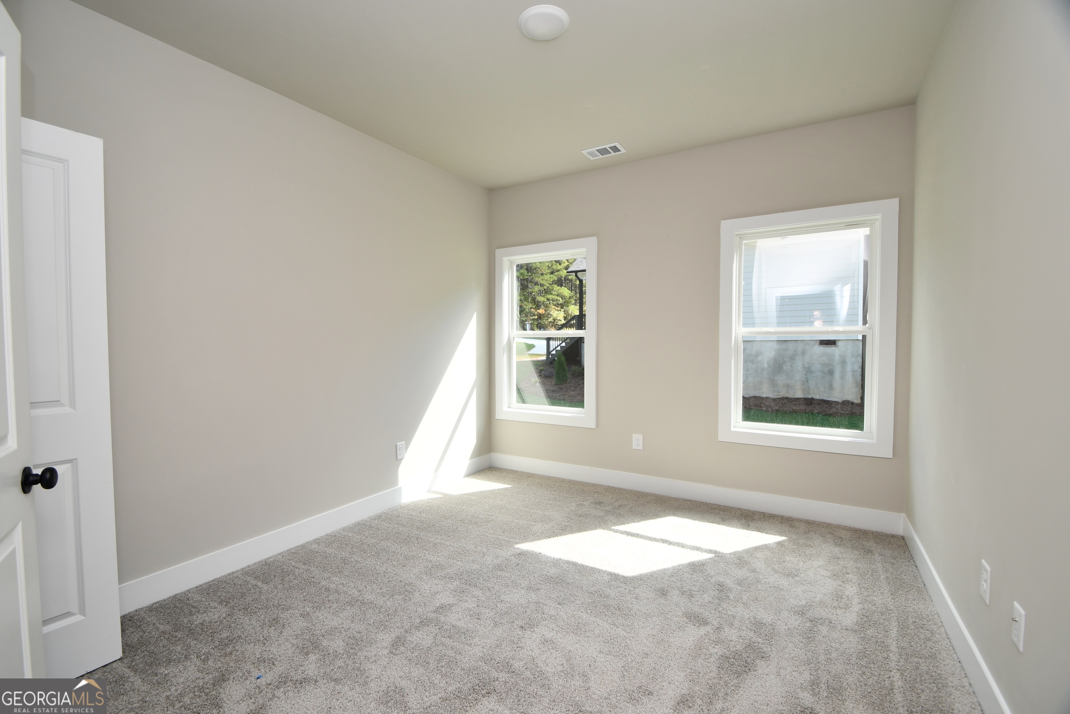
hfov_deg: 100.4
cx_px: 535
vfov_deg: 77.3
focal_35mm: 15
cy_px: 357
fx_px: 446
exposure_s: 1/100
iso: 200
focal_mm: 10
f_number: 5
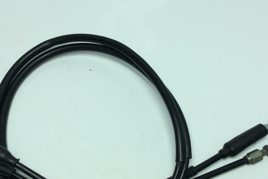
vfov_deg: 26.9
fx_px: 372
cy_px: 111
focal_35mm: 50
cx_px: 133
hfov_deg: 39.6
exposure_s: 1/578
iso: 32
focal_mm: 3.3
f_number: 2.4
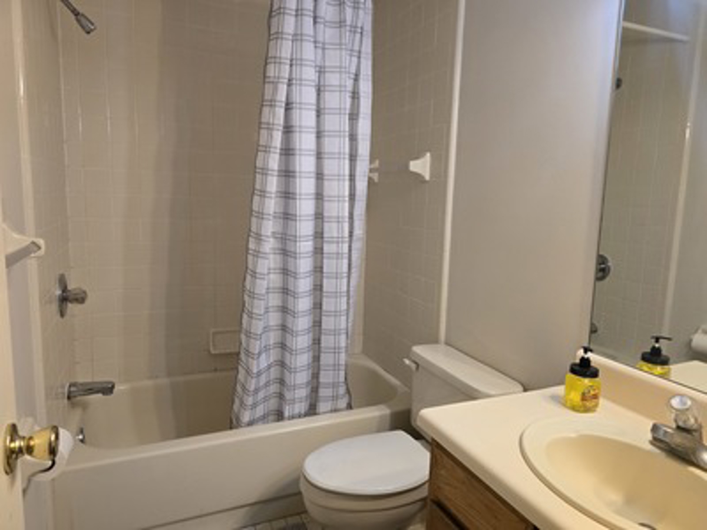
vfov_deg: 58.9
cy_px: 265
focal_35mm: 23
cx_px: 354
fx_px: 470
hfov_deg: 73.9
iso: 400
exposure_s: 1/120
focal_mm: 6.3
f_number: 1.7
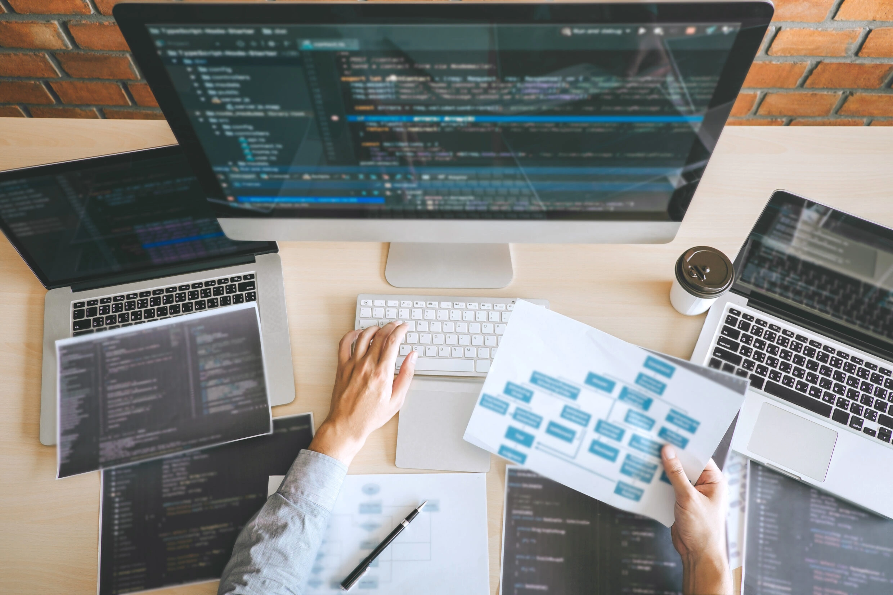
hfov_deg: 60.3
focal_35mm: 31
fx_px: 769
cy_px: 298
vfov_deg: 42.3
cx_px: 446
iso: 400
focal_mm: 20.5
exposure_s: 1/80
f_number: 3.2
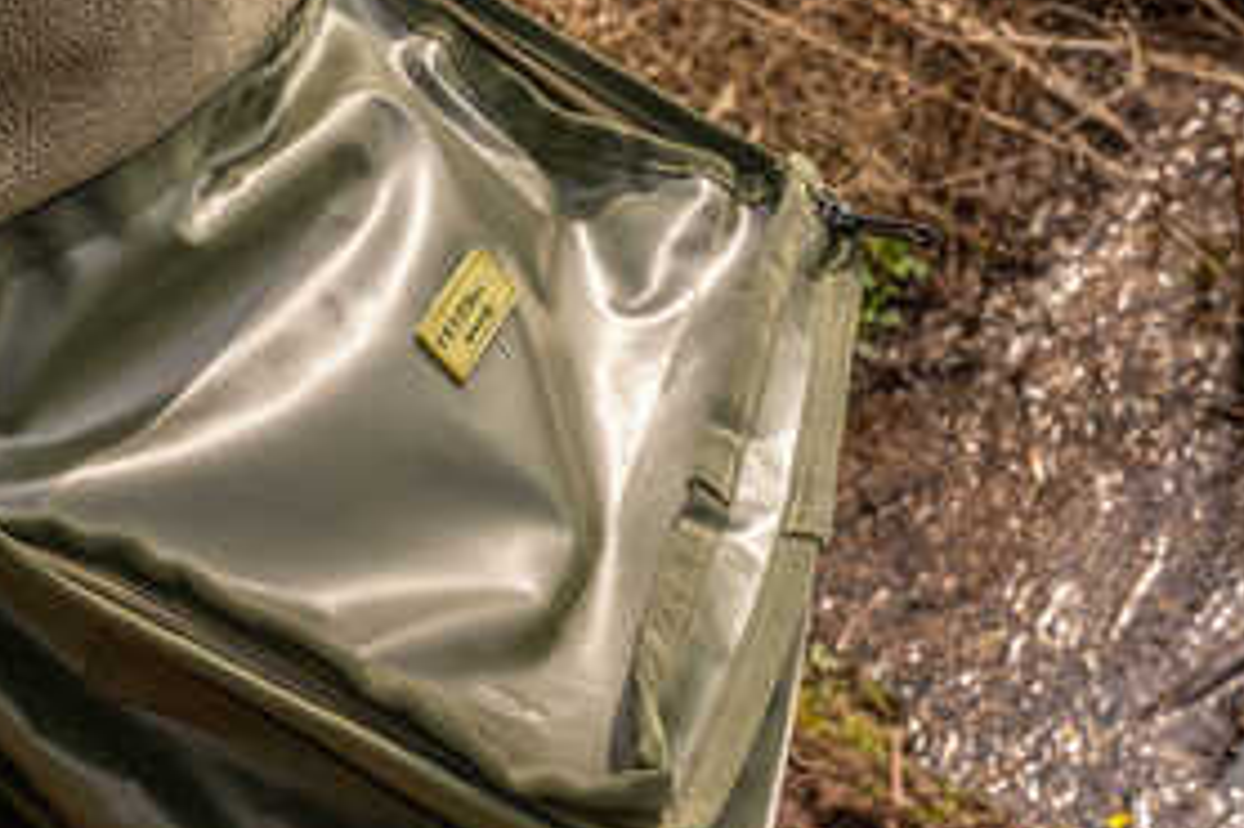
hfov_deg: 25.2
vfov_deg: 16.9
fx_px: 2785
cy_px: 394
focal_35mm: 81
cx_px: 533
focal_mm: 37.3
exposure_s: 1/200
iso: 100
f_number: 11
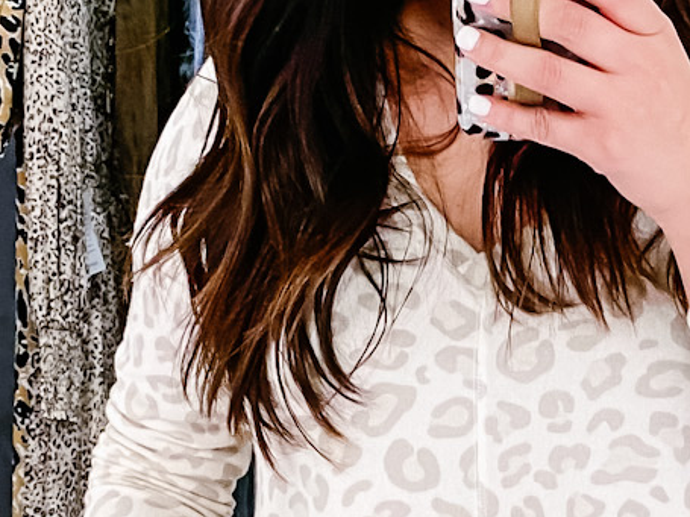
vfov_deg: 11.9
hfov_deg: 16.7
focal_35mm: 117
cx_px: 522
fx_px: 2332
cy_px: 860
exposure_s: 1/80
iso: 125
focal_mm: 4.25
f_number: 1.8
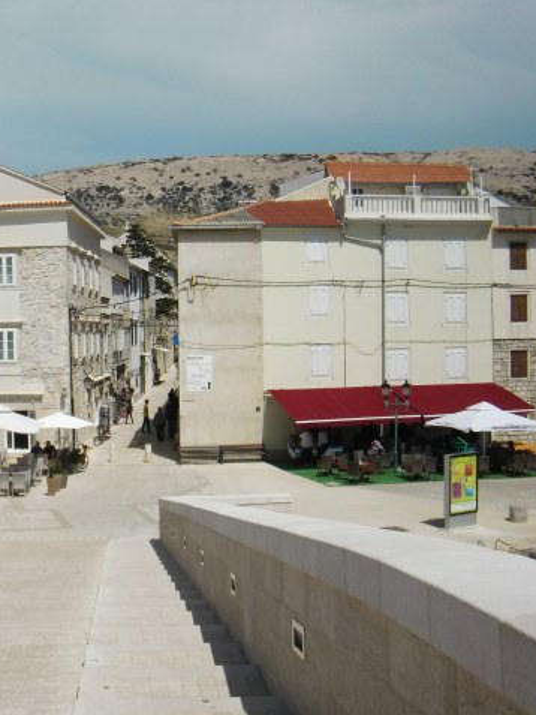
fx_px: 1052
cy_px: 357
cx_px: 72
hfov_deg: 27.7
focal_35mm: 51
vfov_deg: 37.5
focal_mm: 6.66
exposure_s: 1/640
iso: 100
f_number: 8.9
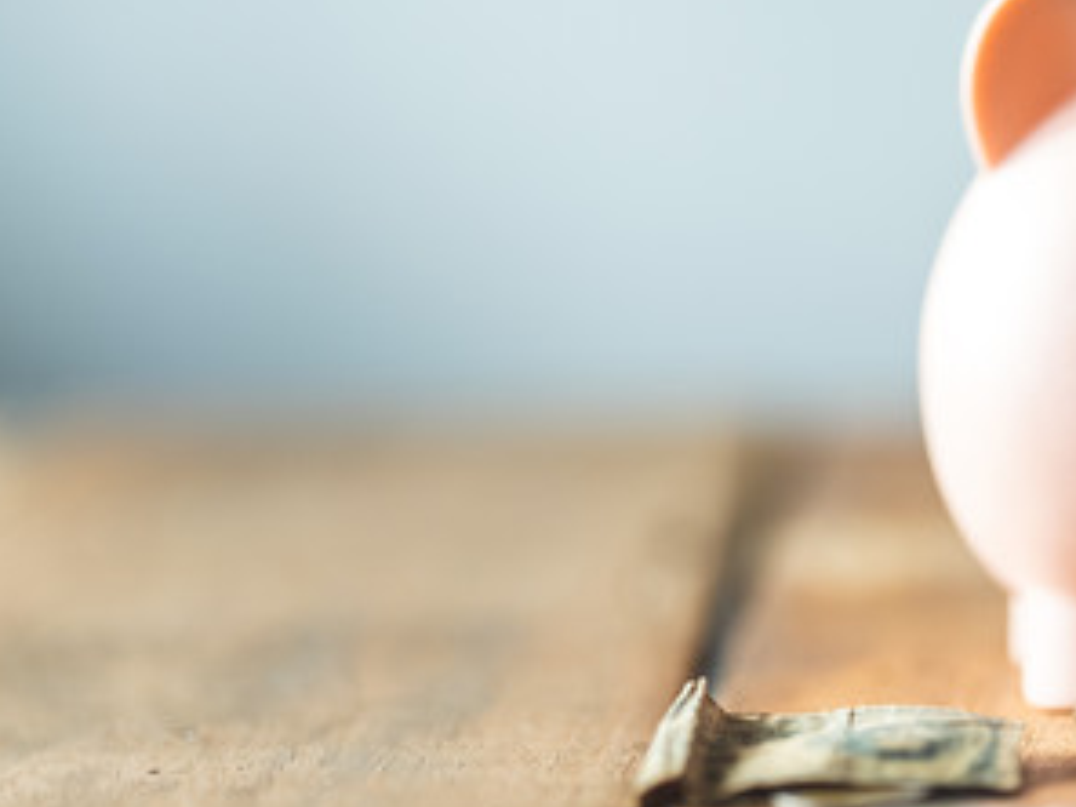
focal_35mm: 250
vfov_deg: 5.9
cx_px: 909
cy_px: 184
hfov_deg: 7.9
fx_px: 7771
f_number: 1.8
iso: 200
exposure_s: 1/125
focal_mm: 135
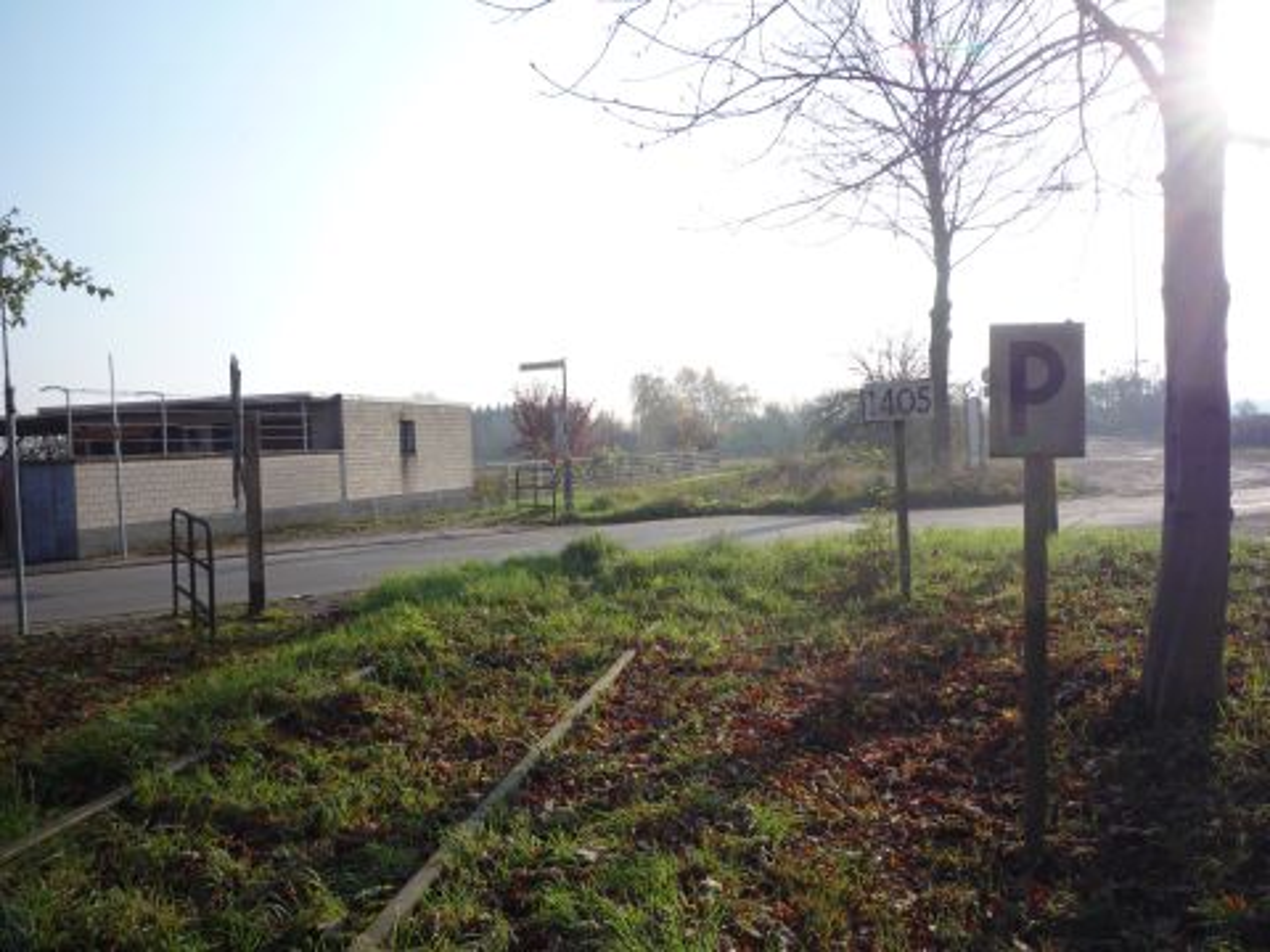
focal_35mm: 32
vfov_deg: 44.2
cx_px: 635
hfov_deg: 56.8
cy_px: 476
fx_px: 1174
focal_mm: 5.2
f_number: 4.5
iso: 100
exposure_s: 1/400
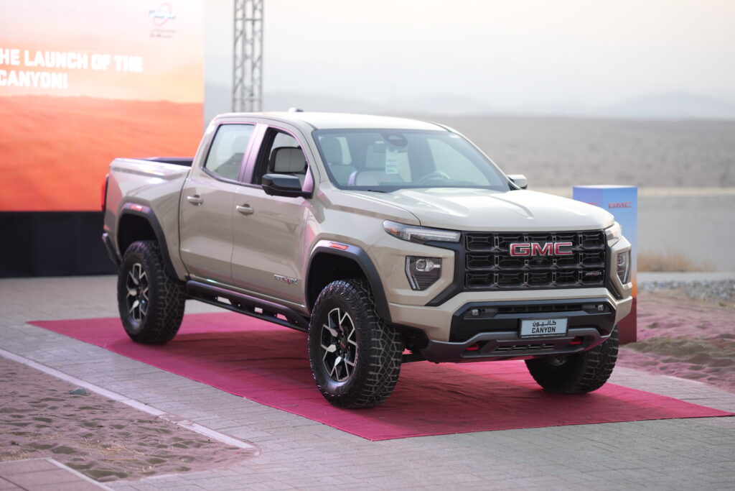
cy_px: 246
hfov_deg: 23.9
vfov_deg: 16.1
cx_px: 368
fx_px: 1736
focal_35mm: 85
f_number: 1.4
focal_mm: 85
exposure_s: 1/160
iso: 200
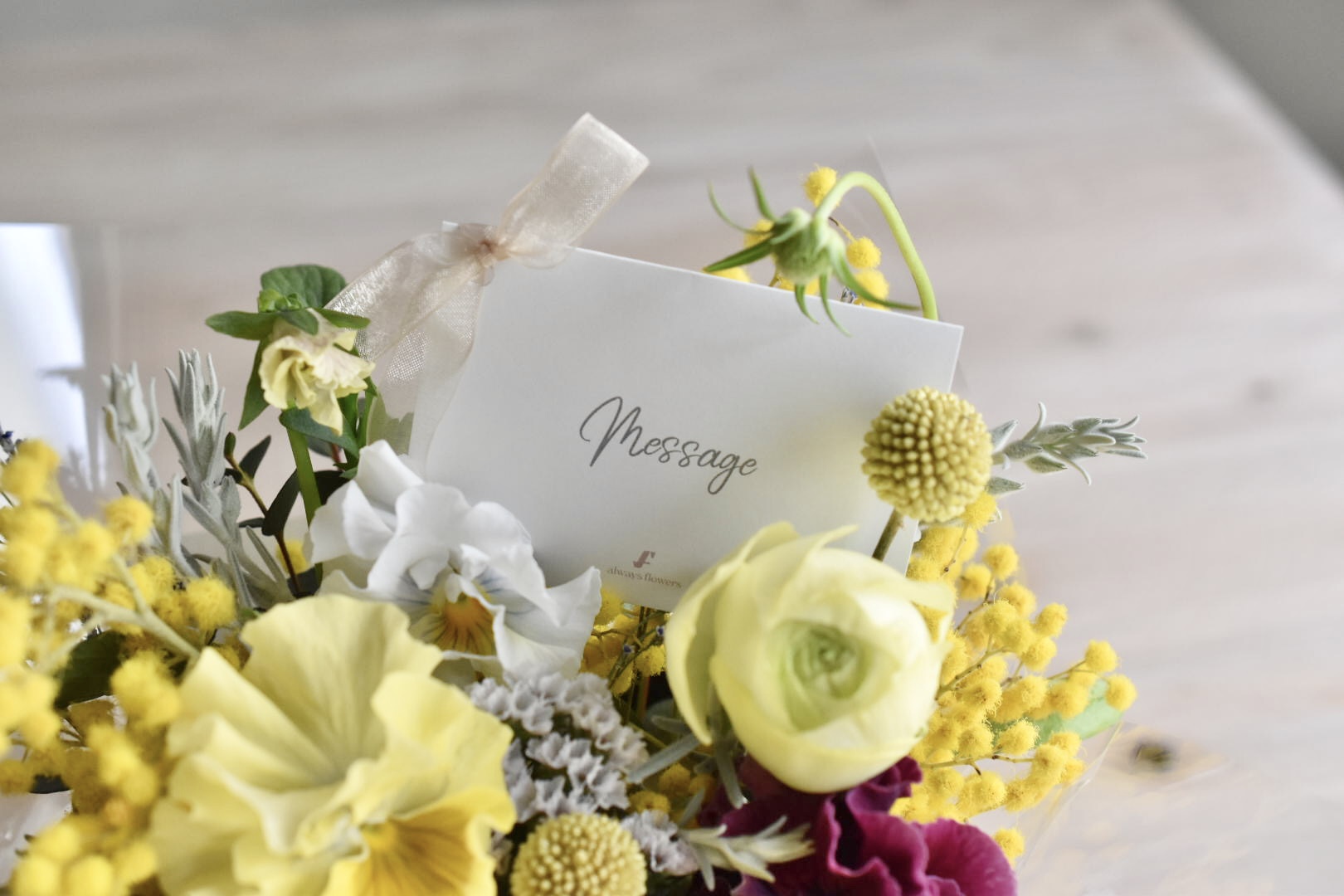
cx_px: 672
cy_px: 448
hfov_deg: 33.4
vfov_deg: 22.6
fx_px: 2240
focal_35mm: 60
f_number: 4
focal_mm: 40
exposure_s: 1/125
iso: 1250
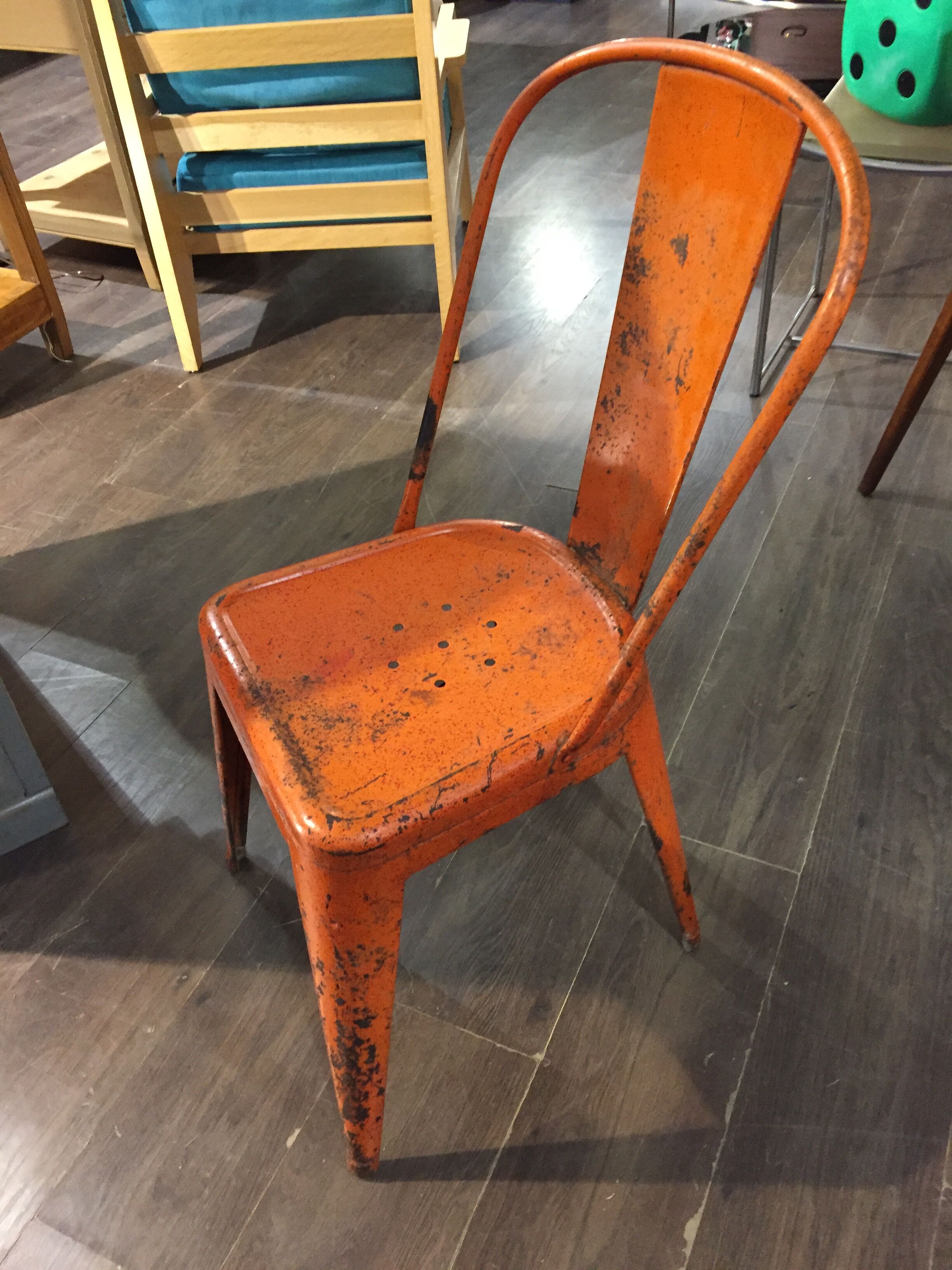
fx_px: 1063
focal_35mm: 29
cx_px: 476
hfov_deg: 48.2
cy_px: 635
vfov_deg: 61.7
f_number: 2.2
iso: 250
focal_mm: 4.15
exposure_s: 1/20
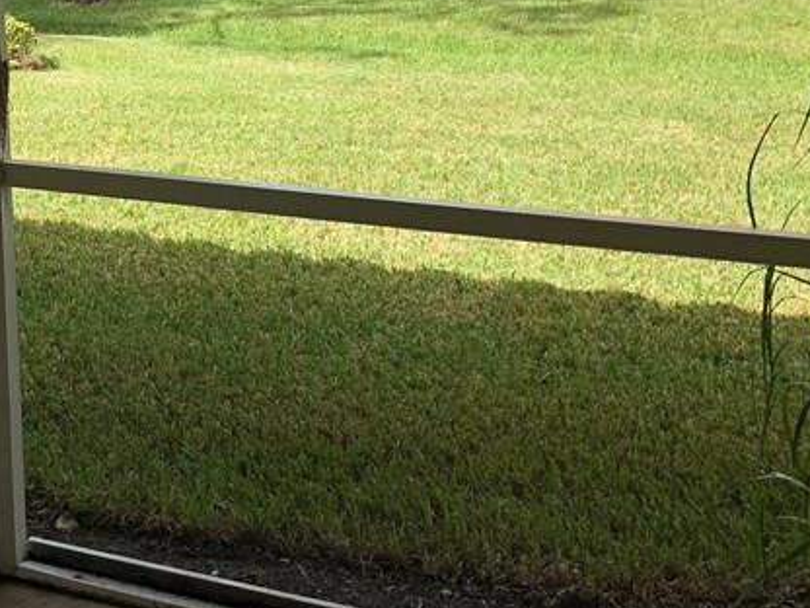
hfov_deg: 26.8
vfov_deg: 20.6
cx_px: 16
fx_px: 1615
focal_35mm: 69
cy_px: 0
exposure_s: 1/666
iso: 20
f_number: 1.8
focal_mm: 3.99
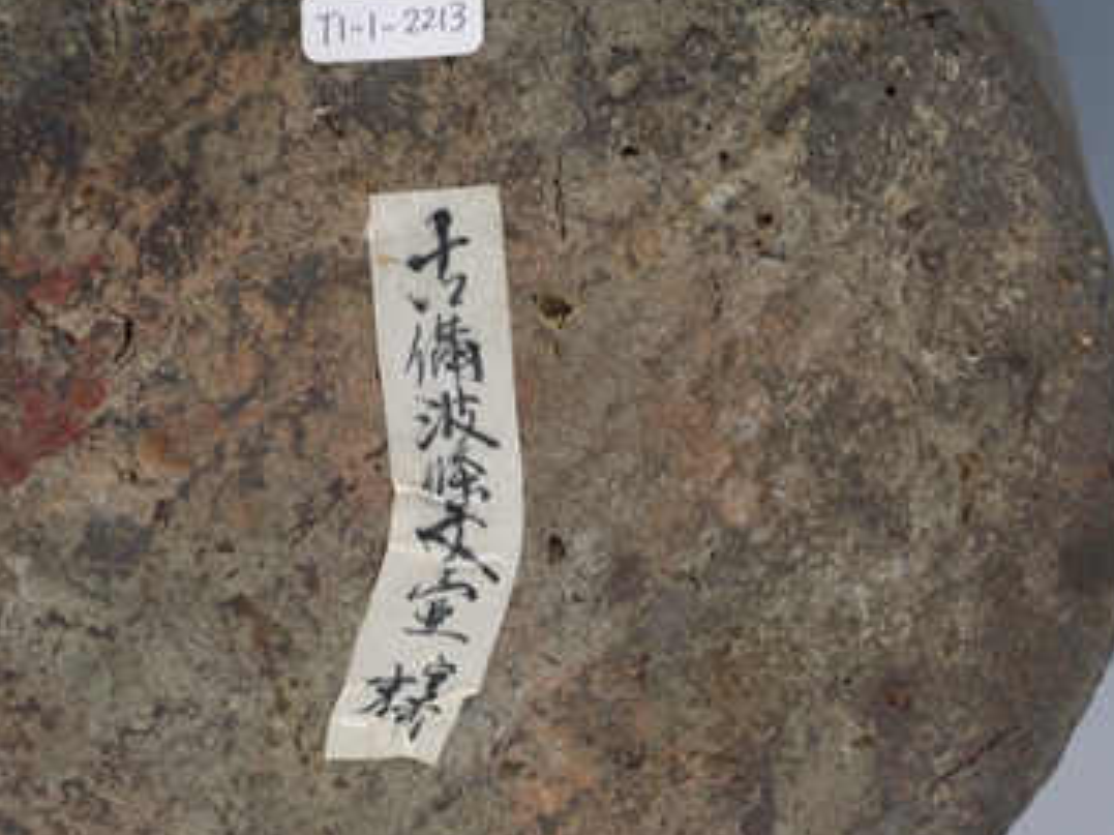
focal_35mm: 117
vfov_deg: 12.7
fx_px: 3764
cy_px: 456
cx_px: 500
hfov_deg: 16.8
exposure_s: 1/80
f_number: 5.5
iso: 400
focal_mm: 35
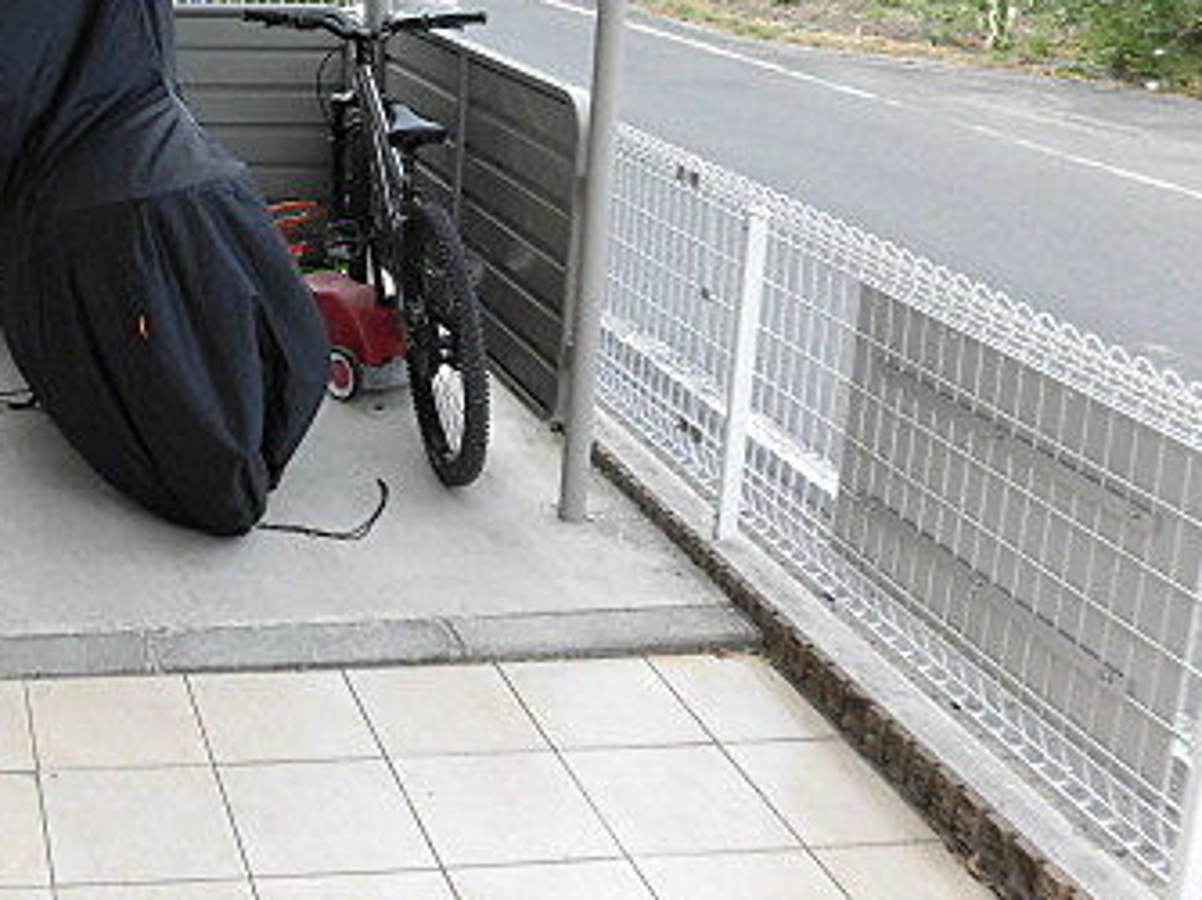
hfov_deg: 37.7
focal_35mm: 46
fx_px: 1596
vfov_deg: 30.1
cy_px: 90
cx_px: 61
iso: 100
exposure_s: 1/160
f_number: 3.1
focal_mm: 4.3
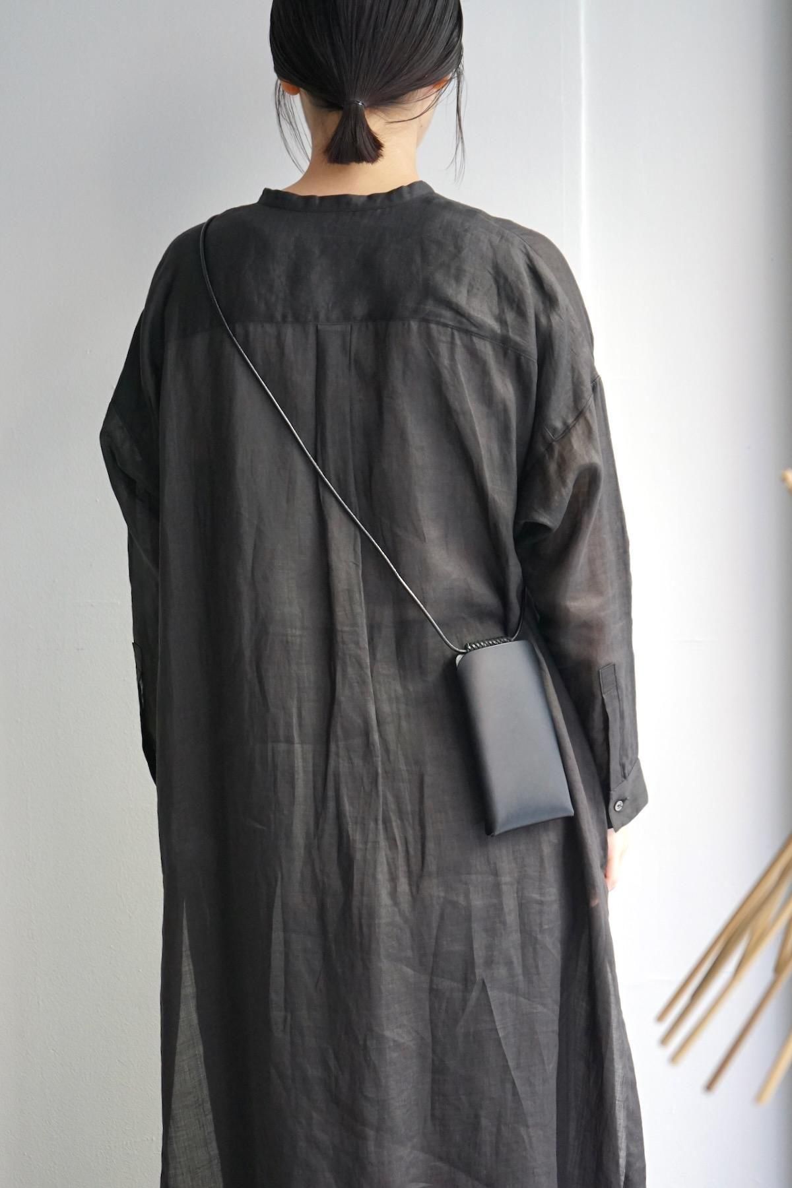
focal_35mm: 53
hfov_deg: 25.5
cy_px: 594
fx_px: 1749
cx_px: 396
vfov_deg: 37.5
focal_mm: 53
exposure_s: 1/160
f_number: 5
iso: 2000
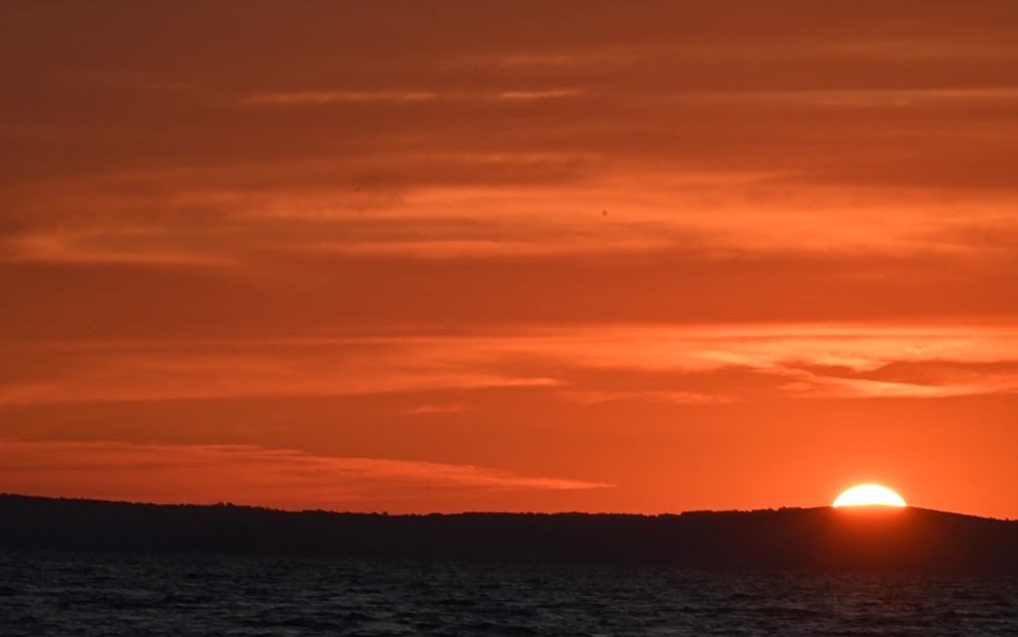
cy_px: 326
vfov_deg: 4.3
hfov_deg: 6.8
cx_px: 509
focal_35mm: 307
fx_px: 8519
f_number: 16
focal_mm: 300
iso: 400
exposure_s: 1/320
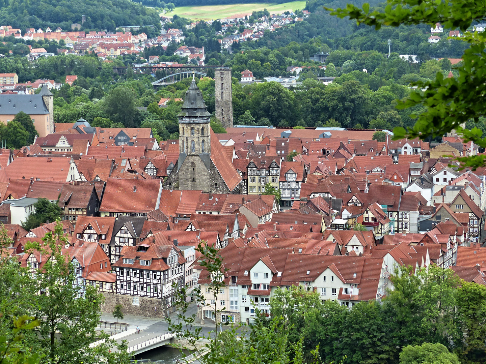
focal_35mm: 102
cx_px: 243
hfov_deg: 19.3
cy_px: 182
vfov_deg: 14.5
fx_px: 1432
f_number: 4
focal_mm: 18.3
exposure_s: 1/320
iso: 160
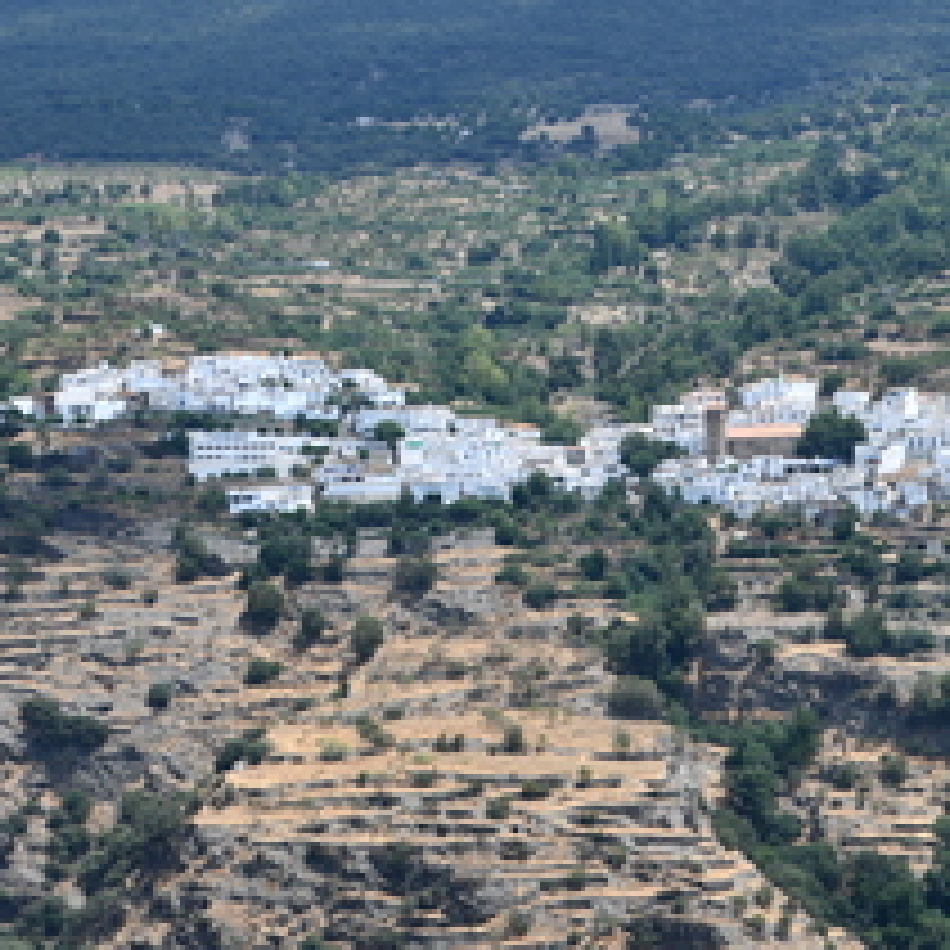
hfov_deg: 14.4
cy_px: 416
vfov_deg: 14.4
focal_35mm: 121
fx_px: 3757
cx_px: 639
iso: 100
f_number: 8
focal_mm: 50
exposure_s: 1/250
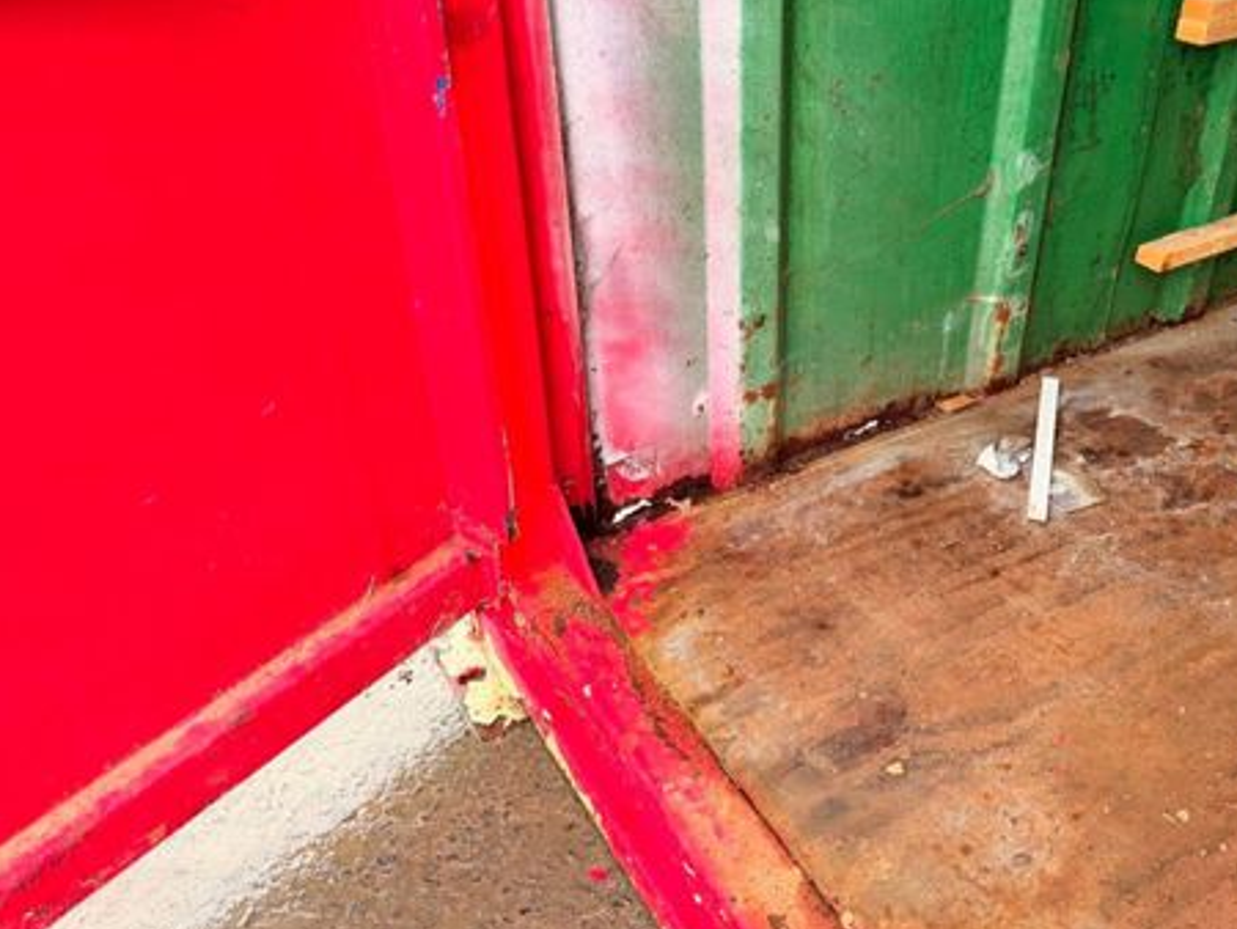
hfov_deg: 56.1
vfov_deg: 44.1
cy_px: 421
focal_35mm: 32
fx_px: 1144
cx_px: 778
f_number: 1.78
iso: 250
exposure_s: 1/60
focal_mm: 6.76
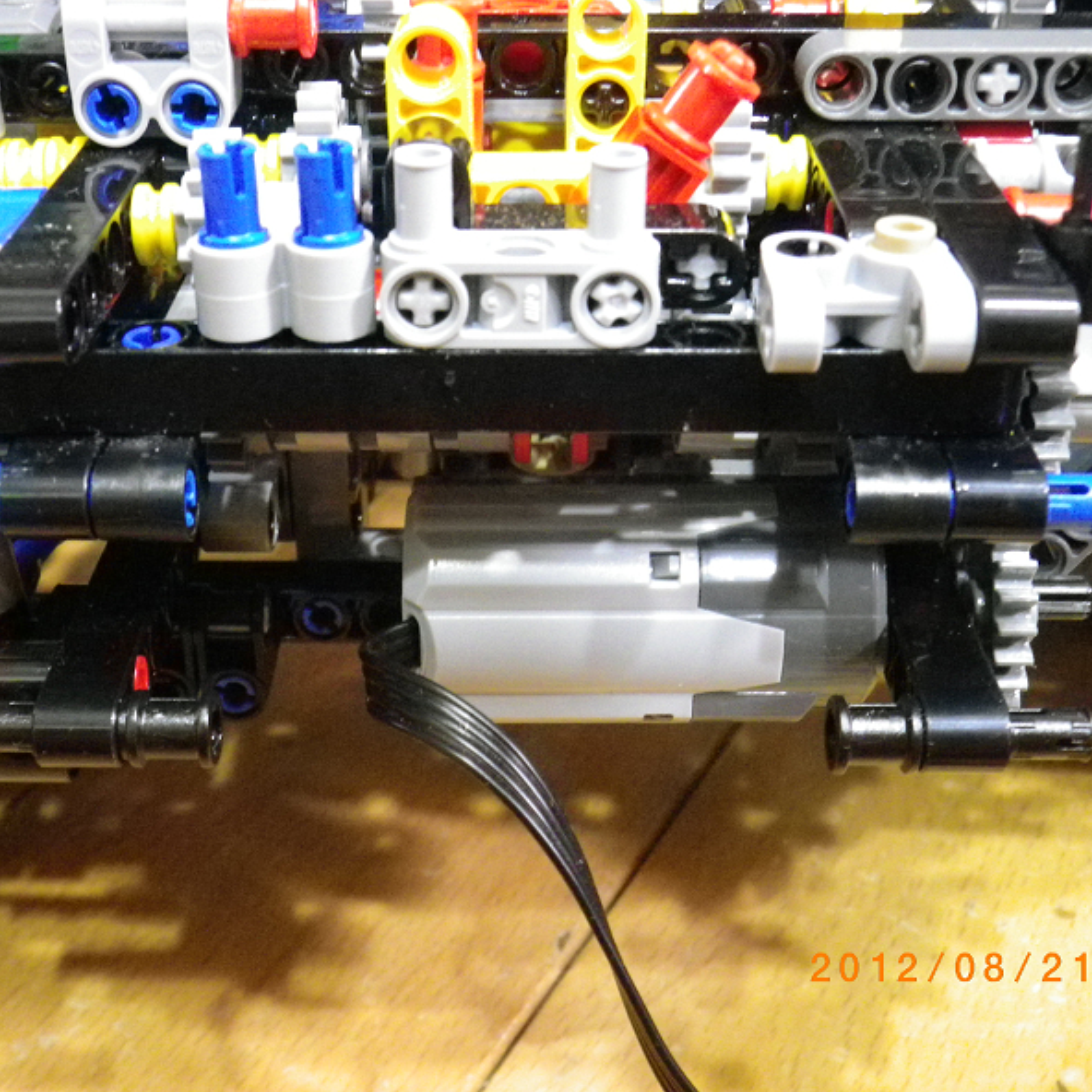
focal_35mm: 49
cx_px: 496
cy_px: 544
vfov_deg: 34.7
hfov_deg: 34.7
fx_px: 1749
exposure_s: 1/4
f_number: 3.9
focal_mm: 7.3
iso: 800
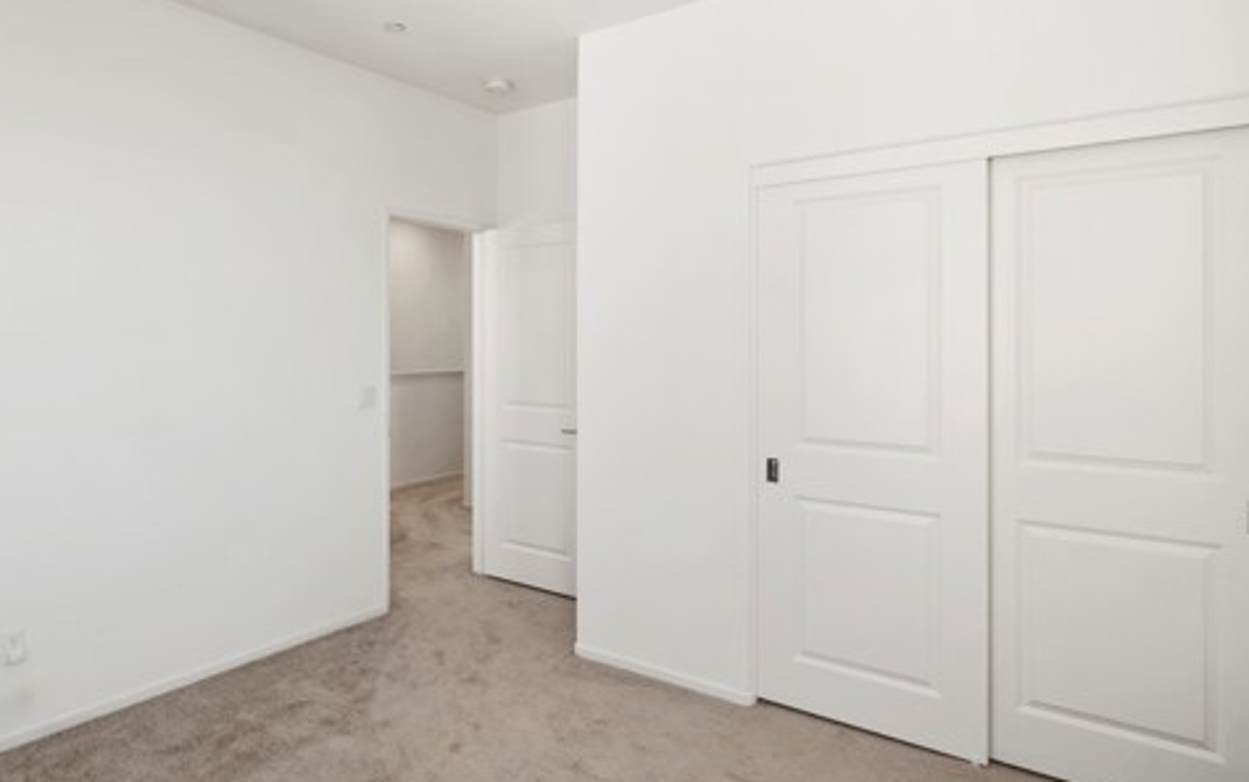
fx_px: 749
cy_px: 346
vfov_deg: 55.0
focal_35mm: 22
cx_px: 519
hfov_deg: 79.0
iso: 40
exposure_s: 6
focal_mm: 16
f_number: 22
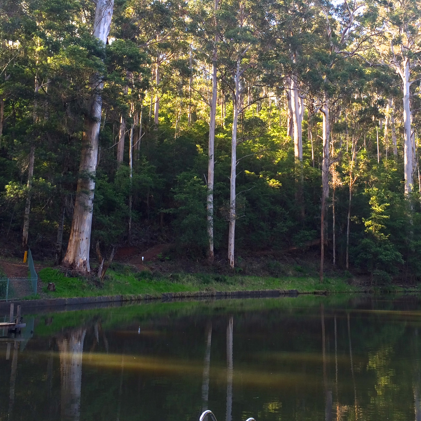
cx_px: 266
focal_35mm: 45
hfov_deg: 37.3
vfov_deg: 37.4
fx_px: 619
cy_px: 163
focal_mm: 4.12
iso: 50
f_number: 2.2
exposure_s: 1/120
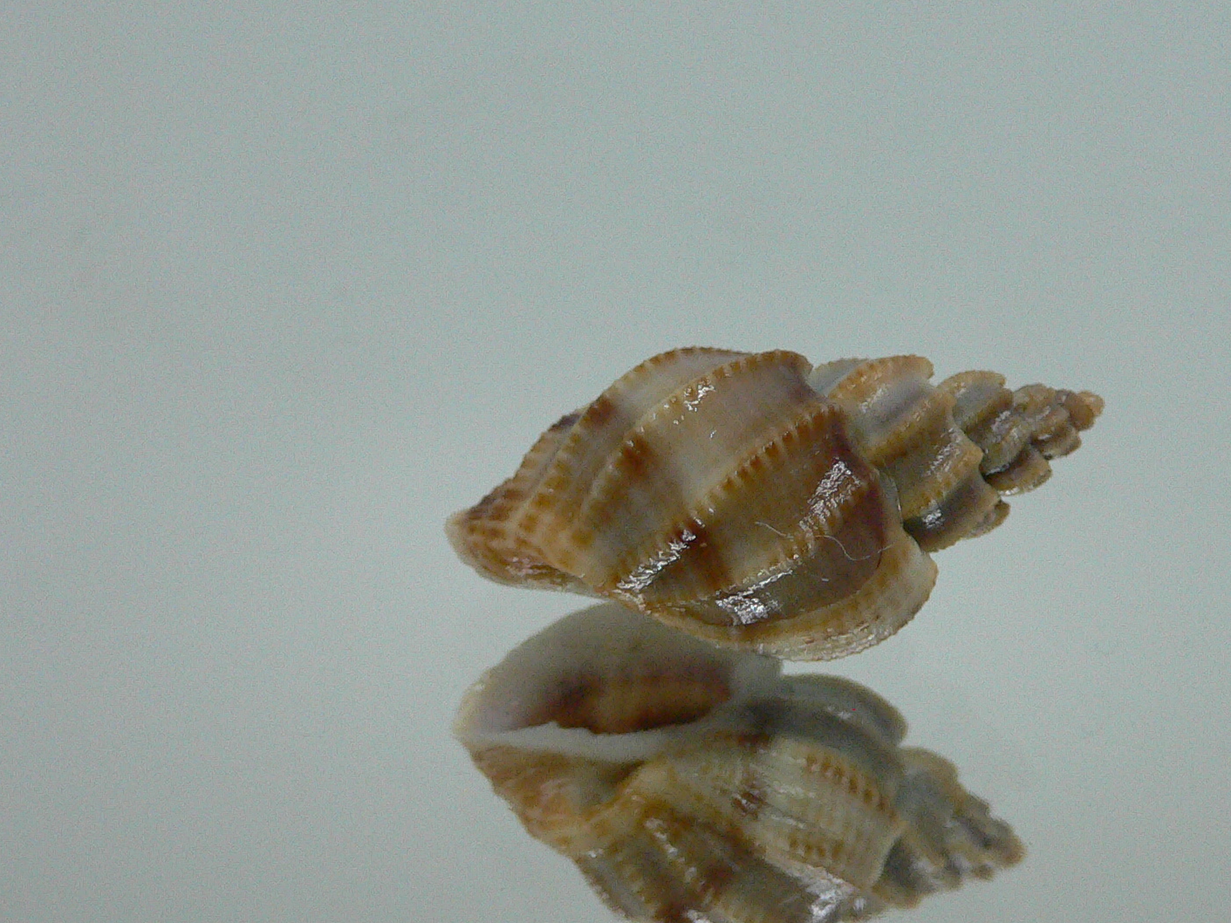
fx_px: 1778
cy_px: 579
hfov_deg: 38.0
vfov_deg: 29.0
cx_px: 756
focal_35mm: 50
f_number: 2.8
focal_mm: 4.6
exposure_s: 1/60
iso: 200
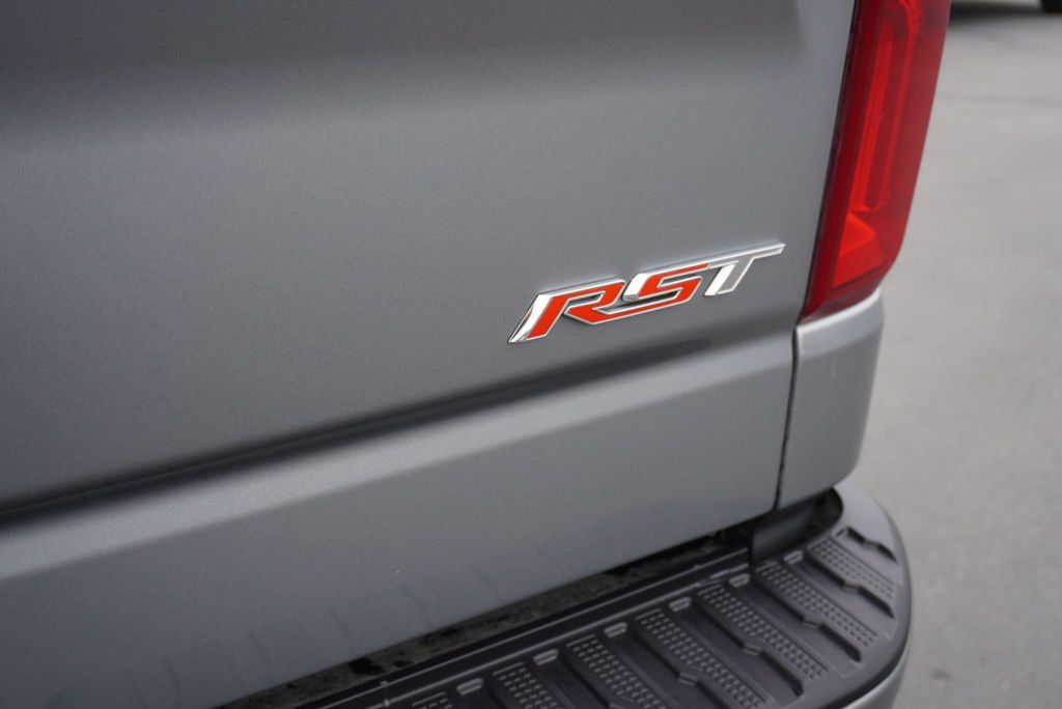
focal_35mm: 38
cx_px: 531
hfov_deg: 51.3
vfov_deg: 35.5
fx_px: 1107
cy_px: 354
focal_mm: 25
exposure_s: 1/160
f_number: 4.5
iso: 160
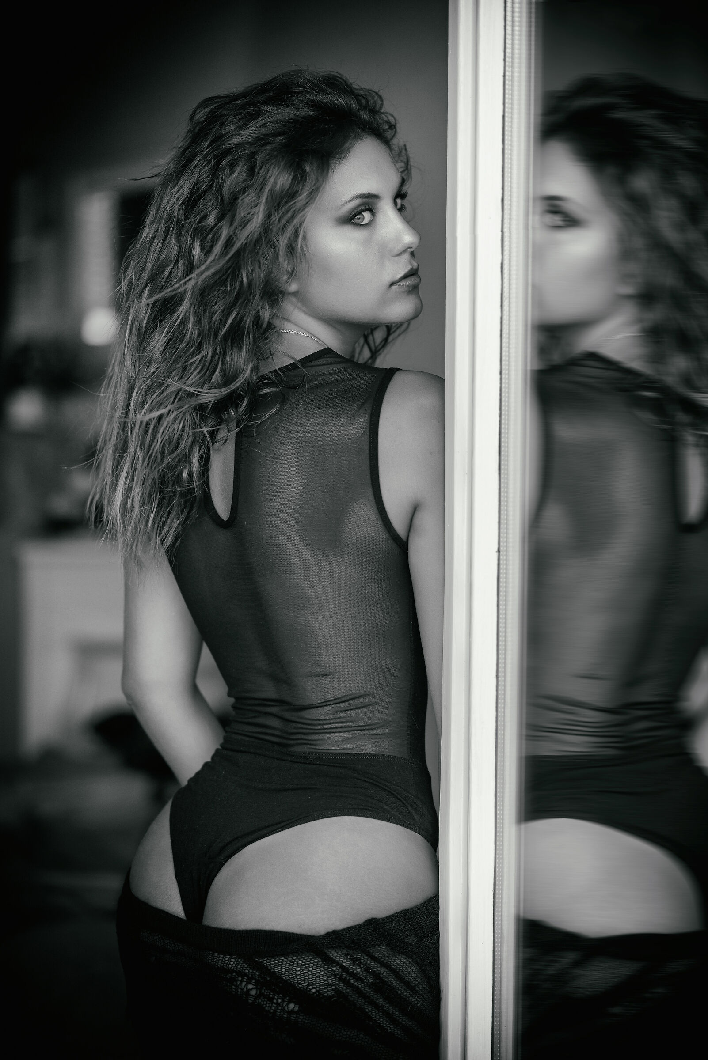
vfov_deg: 23.9
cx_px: 354
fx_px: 2505
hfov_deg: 16.1
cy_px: 530
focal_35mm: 85
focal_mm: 85
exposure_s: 1/400
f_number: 2
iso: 400
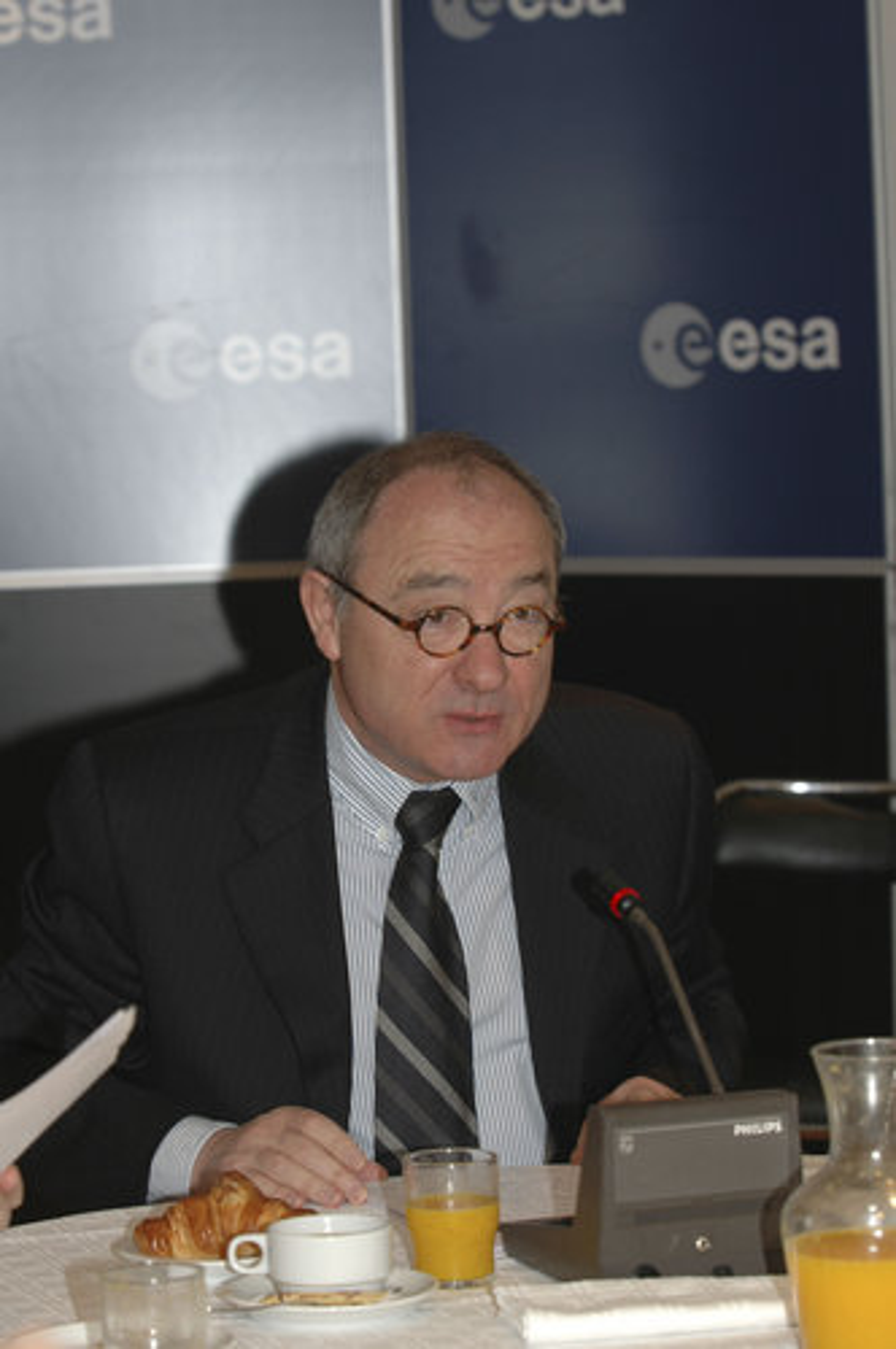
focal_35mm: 120
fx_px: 4492
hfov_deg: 11.4
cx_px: 448
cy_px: 674
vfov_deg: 17.1
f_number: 4
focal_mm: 80
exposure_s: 1/60
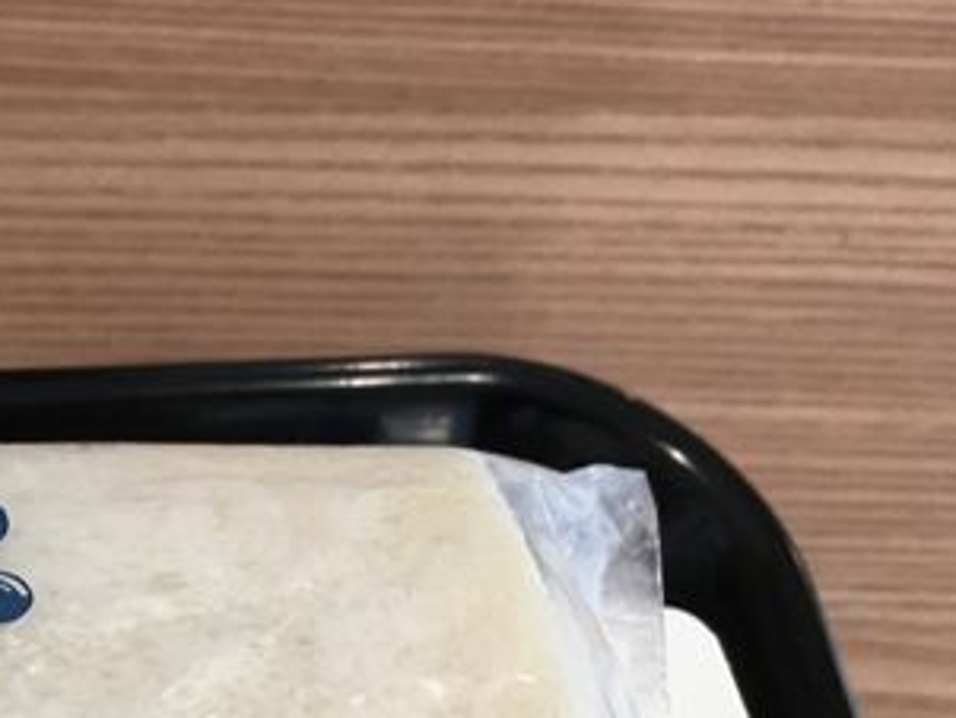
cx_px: -41
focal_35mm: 77
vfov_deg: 18.1
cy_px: 883
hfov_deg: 24.0
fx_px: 2127
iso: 40
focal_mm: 4.15
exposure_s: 1/30
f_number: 2.2
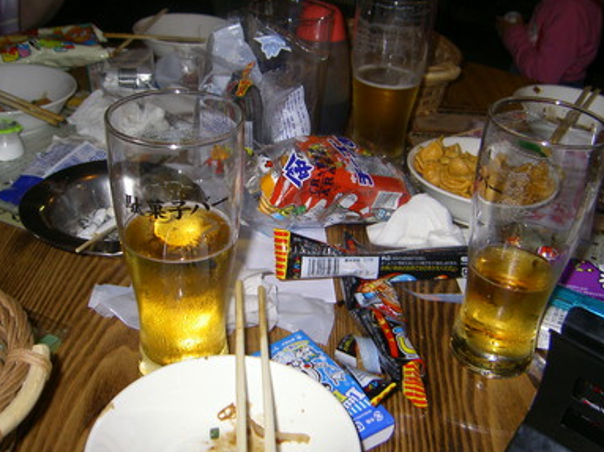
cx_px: 333
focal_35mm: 40
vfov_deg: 35.9
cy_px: 217
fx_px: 698
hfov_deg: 46.7
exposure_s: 1/60
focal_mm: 5.6
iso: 100
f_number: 2.8
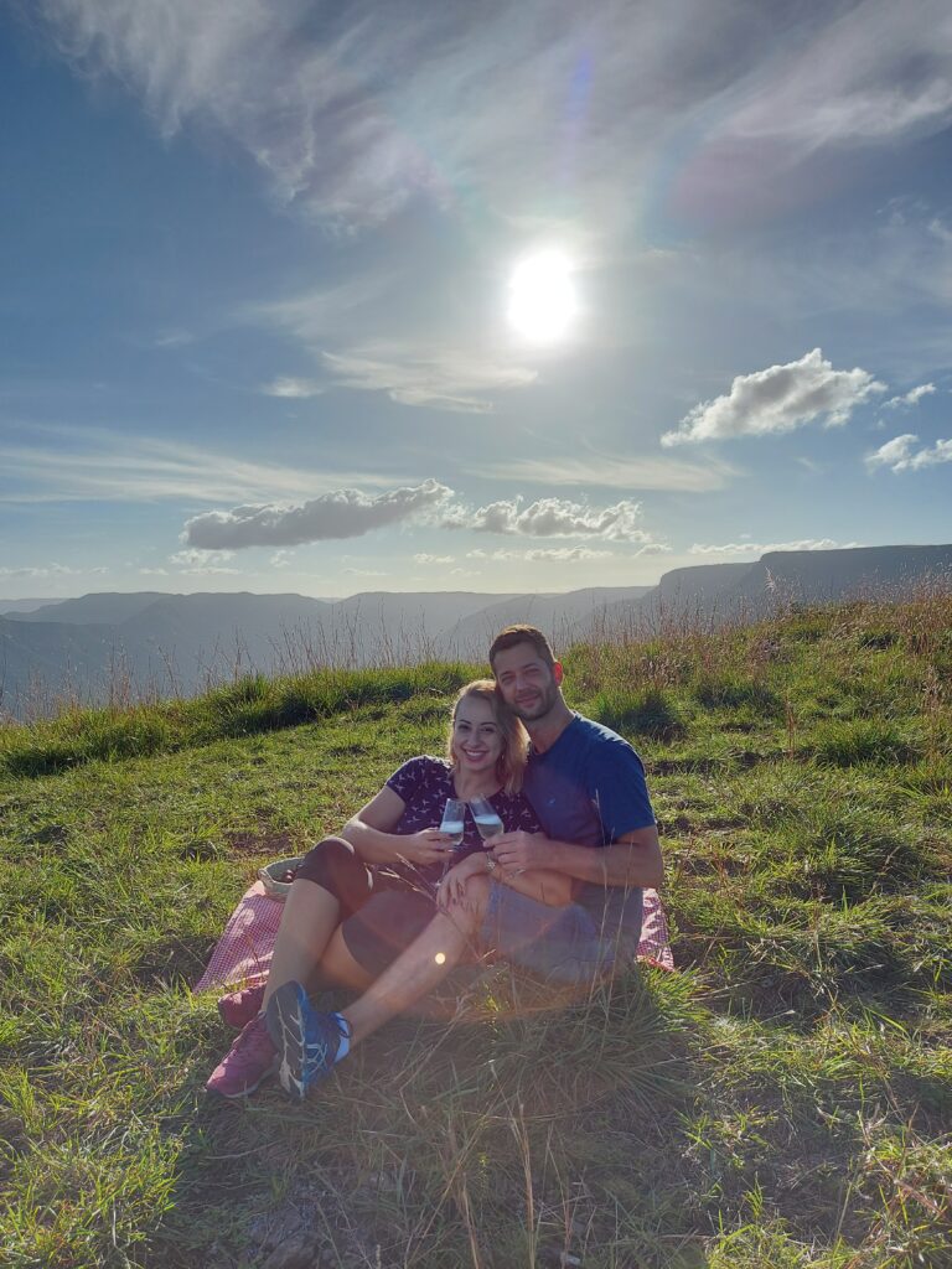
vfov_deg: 71.6
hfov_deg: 56.8
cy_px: 634
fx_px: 880
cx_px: 476
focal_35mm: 24
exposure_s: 1/926
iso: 32
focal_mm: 5.23
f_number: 1.8
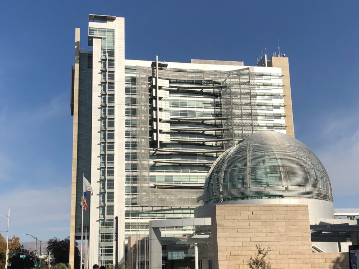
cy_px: 134
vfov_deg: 49.7
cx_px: 180
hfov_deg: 63.4
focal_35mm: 28
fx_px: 290
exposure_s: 1/3690
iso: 25
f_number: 1.8
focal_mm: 3.99
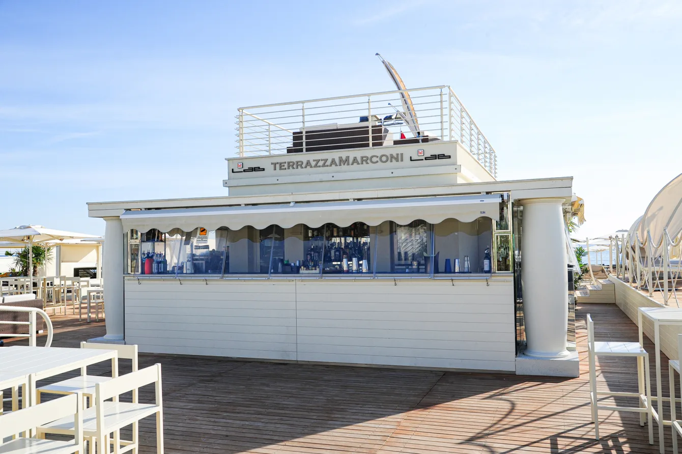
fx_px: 587
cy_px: 227
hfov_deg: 60.3
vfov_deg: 42.3
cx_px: 341
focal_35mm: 31
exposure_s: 1/400
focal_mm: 31
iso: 320
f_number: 10
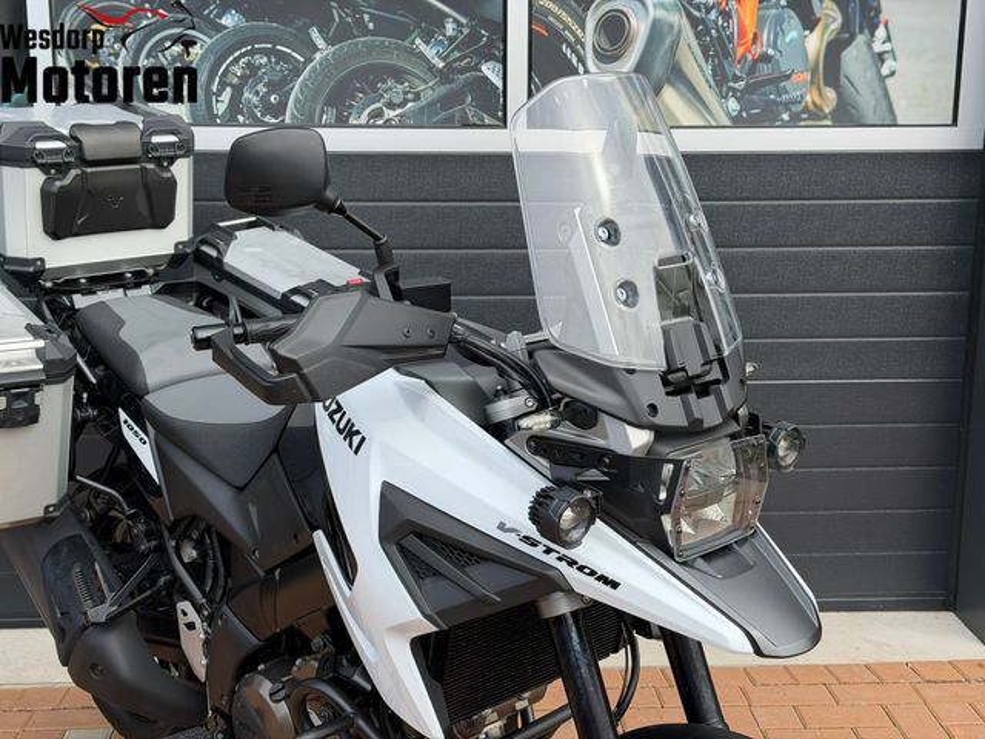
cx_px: 492
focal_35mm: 48
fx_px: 1366
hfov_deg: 39.7
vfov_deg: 30.3
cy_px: 370
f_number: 1.78
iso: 64
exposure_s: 1/1931
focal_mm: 6.76
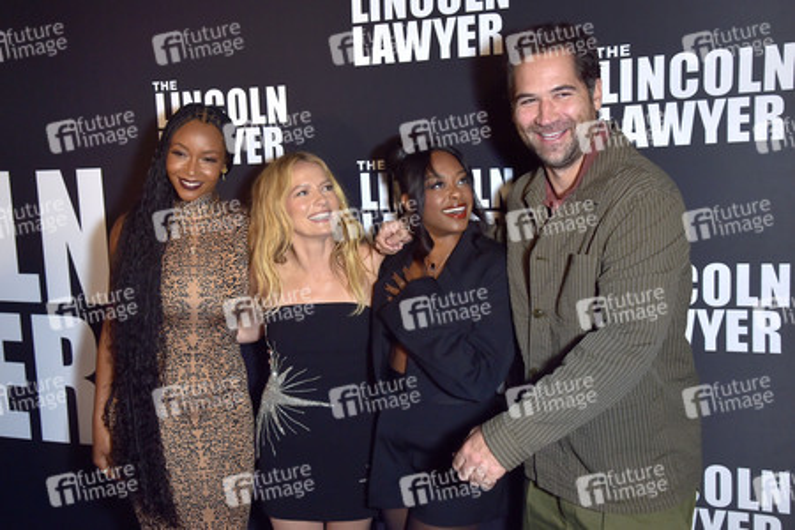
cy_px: 265
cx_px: 398
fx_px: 773
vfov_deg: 37.9
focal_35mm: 35
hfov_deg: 54.4
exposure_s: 1/200
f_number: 6.3
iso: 800
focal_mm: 35
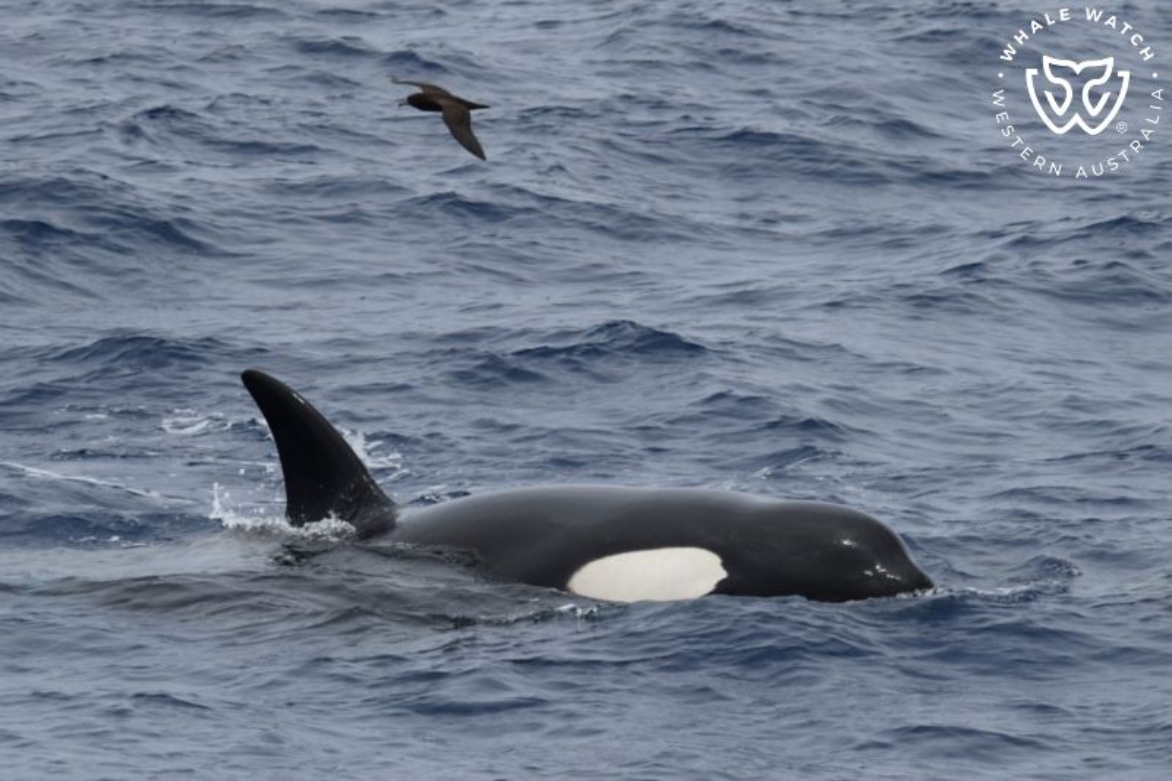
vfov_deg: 4.6
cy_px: 390
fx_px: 9764
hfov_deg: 6.9
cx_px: 586
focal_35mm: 300
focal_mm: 300
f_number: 5.6
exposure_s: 1/8000
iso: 720
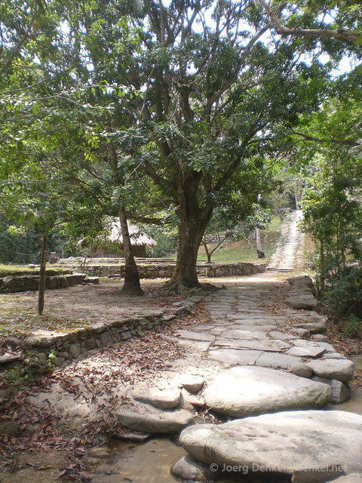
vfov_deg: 49.0
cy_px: 242
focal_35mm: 38
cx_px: 181
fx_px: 530
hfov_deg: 37.7
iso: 50
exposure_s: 1/160
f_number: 3.1
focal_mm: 6.3
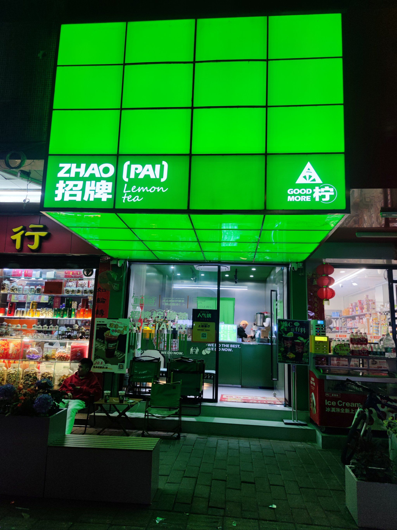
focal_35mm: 24
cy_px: 265
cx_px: 198
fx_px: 367
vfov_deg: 71.6
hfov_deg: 56.8
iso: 99
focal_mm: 6.72
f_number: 1.69
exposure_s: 1/100
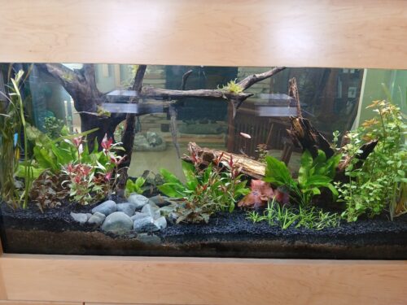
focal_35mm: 26
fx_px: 306
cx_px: 204
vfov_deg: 53.1
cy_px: 152
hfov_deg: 67.3
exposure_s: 1/60
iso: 200
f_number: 1.8
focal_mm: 3.98
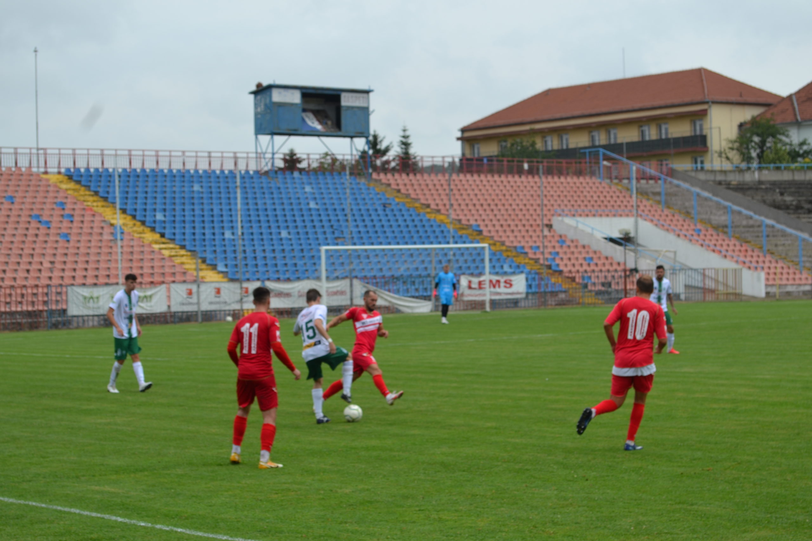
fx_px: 1861
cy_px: 270
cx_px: 406
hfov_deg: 24.6
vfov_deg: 16.6
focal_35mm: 82
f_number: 7.1
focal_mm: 55
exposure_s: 1/200
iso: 100
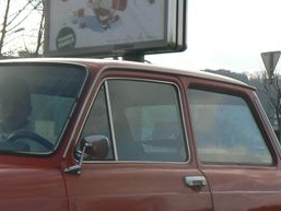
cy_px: 150
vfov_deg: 13.2
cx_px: -31
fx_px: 910
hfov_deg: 17.0
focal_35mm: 112
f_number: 4
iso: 100
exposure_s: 1/640
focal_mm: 6
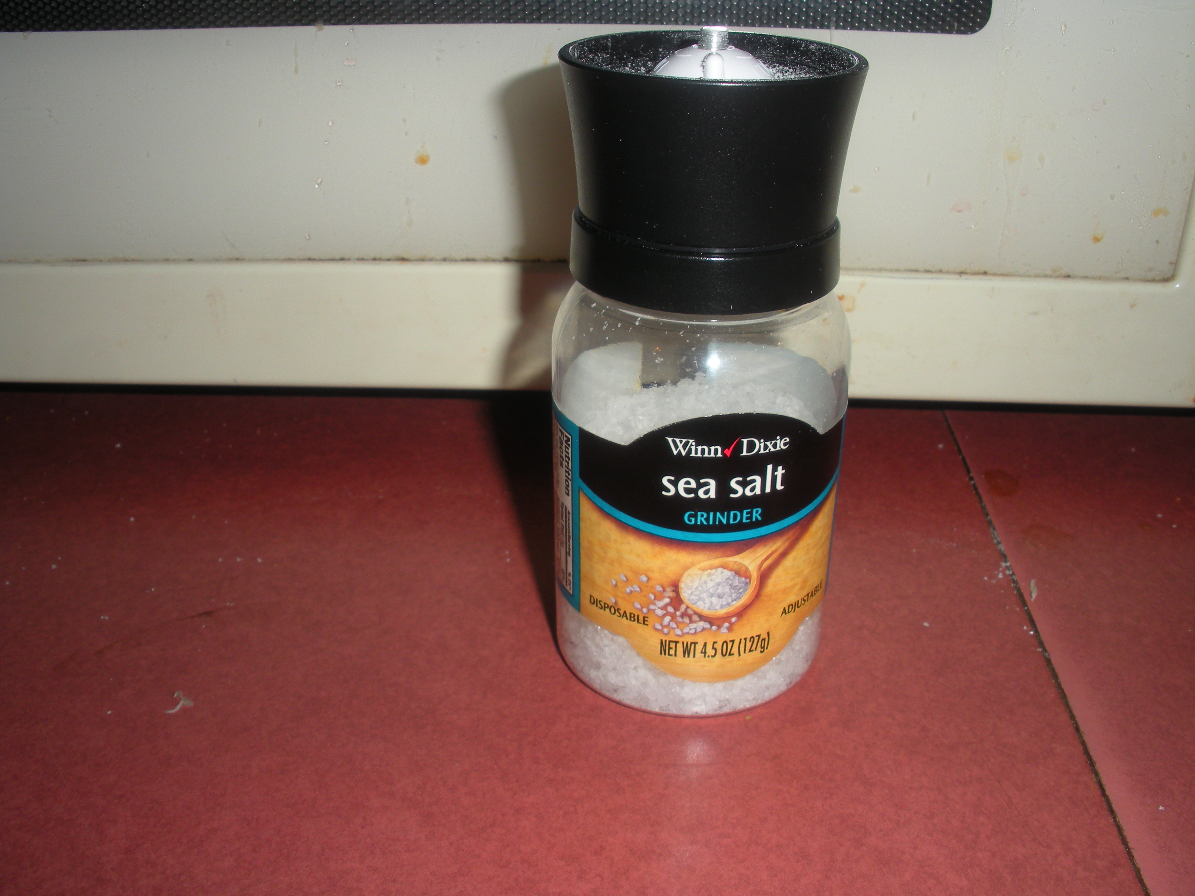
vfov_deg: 39.7
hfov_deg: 51.4
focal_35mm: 36
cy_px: 448
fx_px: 1243
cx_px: 598
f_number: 5.6
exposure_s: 1/60
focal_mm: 6.3
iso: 64
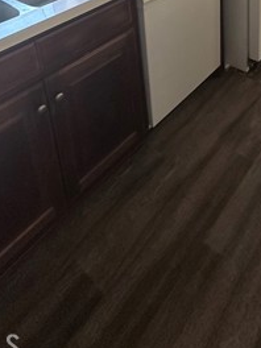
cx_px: 218
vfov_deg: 40.4
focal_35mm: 34
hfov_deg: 39.7
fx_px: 342
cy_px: -57
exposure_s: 1/60
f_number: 2.2
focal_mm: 2.22
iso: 400
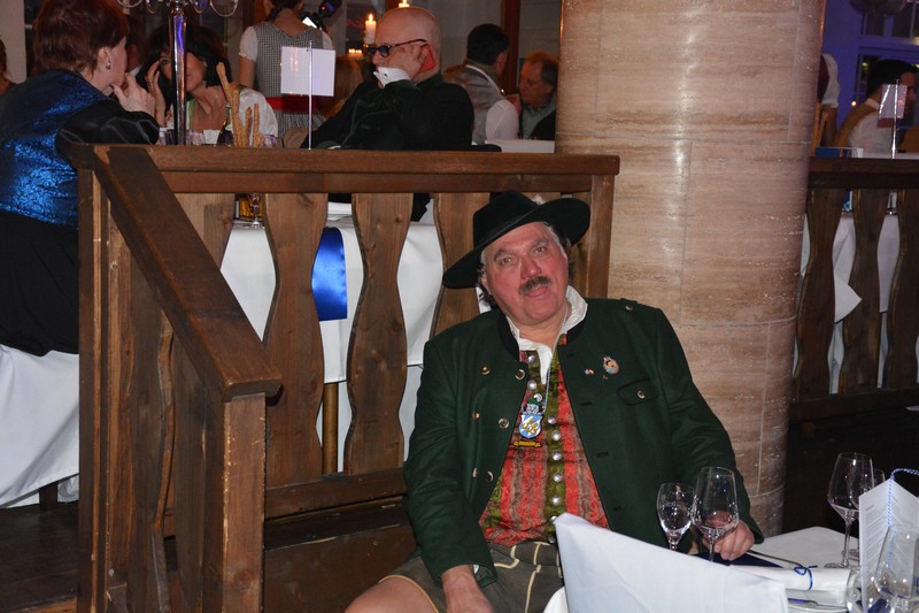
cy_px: 306
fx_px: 1340
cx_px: 460
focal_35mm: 52
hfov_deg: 37.9
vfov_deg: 25.7
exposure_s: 1/60
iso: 3200
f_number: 4.5
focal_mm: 35
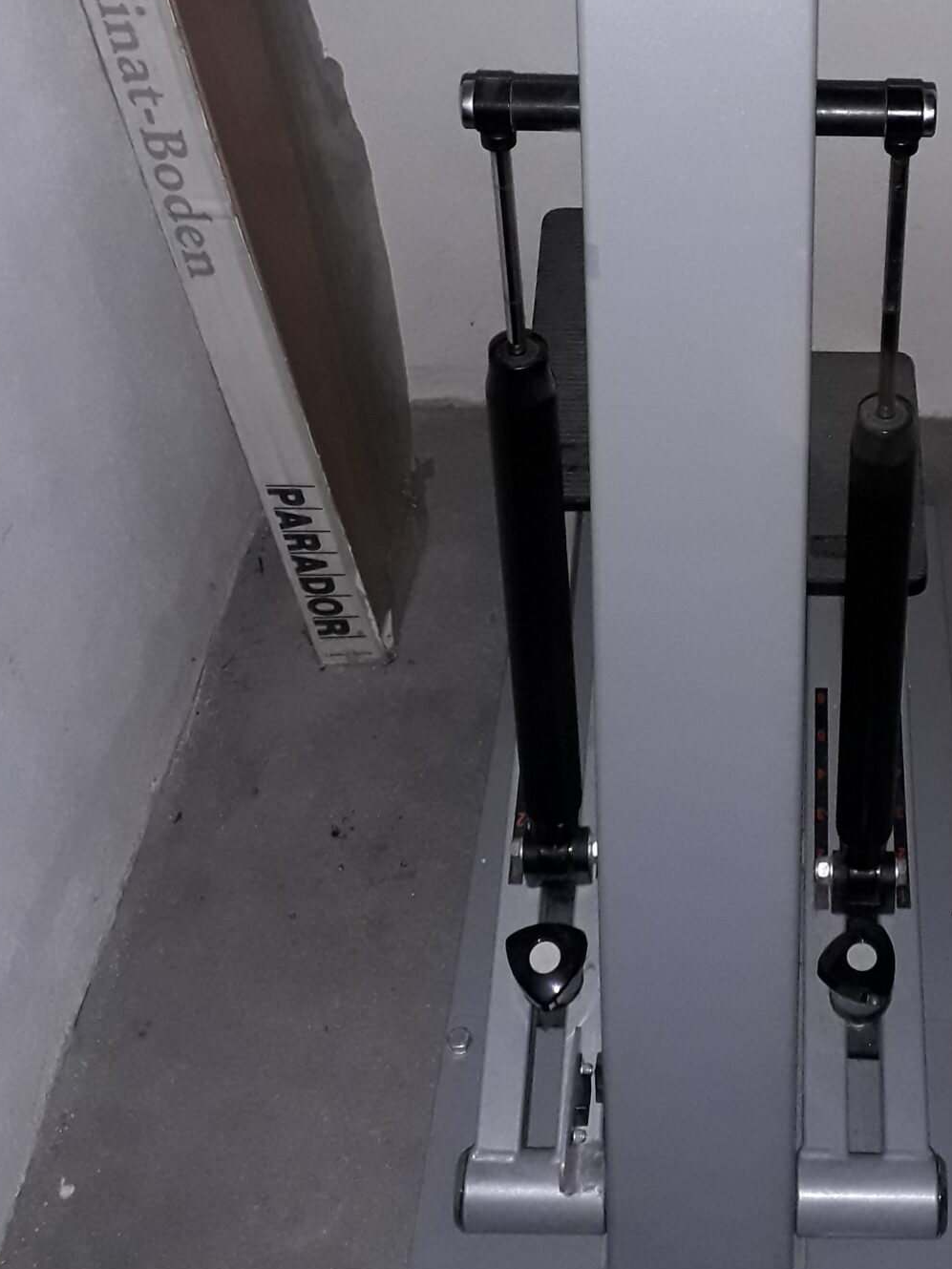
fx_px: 1906
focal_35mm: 52
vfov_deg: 35.7
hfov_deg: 27.3
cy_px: 275
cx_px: 812
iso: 160
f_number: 1.9
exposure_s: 1/33
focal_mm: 3.6
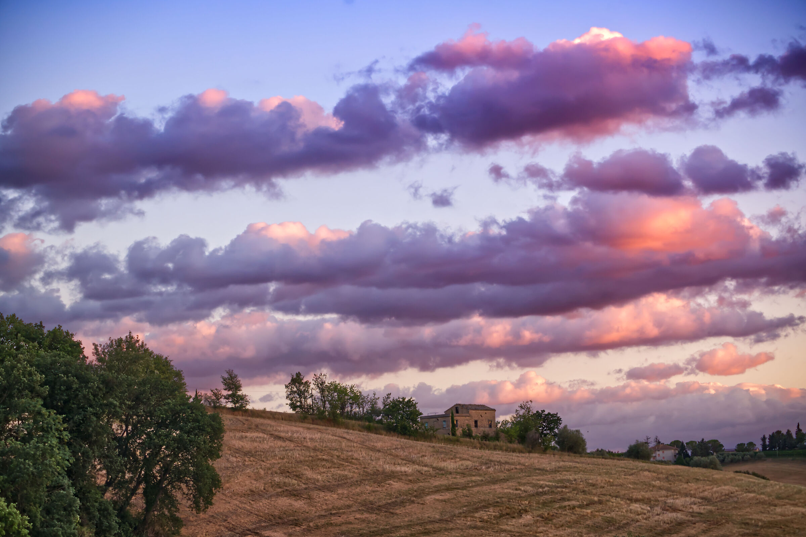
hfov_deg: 24.8
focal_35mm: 82
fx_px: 1835
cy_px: 268
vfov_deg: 16.6
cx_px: 403
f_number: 5
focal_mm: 82
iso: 1250
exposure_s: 1/640
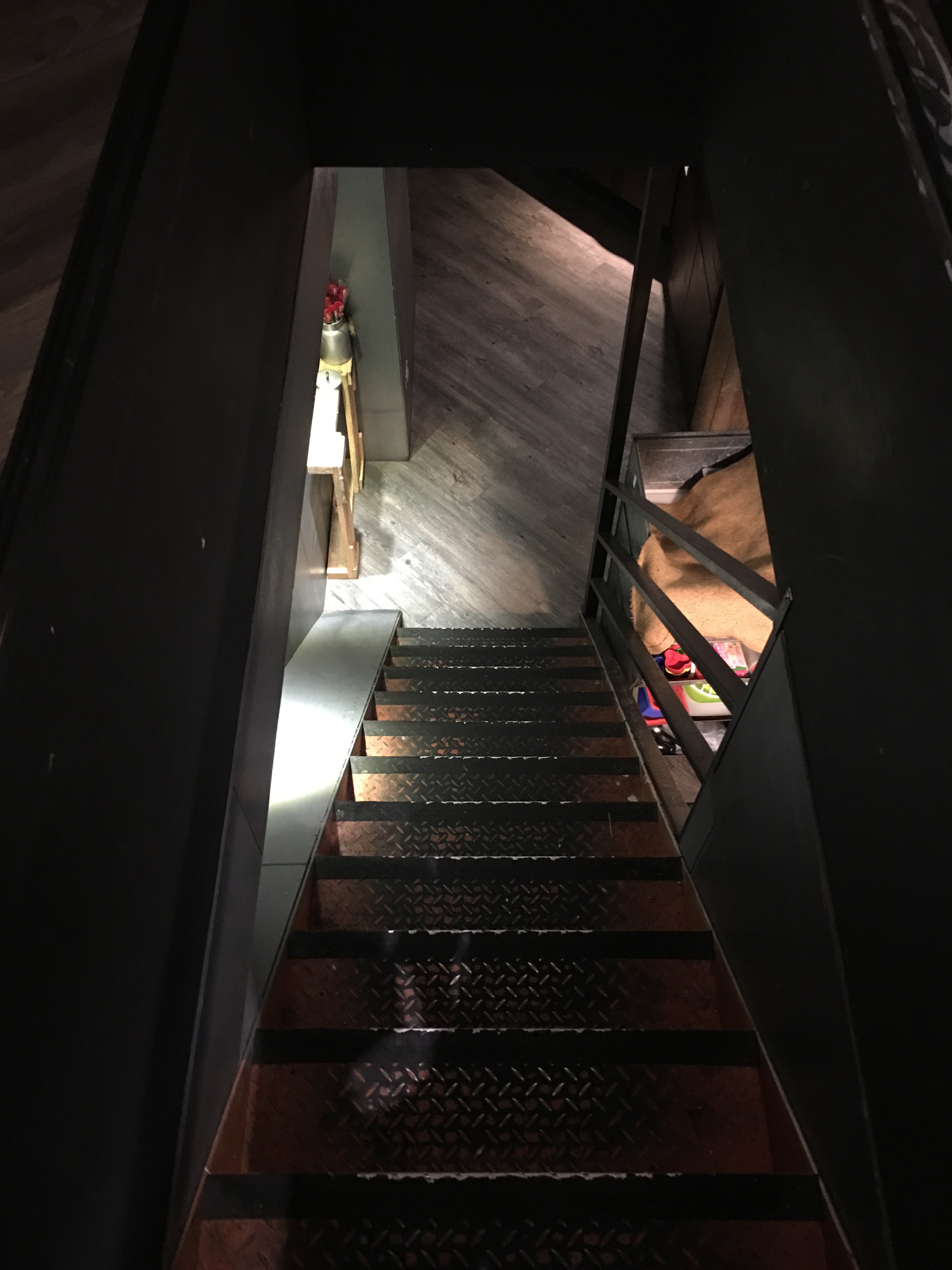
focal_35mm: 29
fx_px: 1063
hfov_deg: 48.2
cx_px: 476
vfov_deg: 61.7
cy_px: 635
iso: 100
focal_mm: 4.15
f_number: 2.2
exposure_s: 1/4
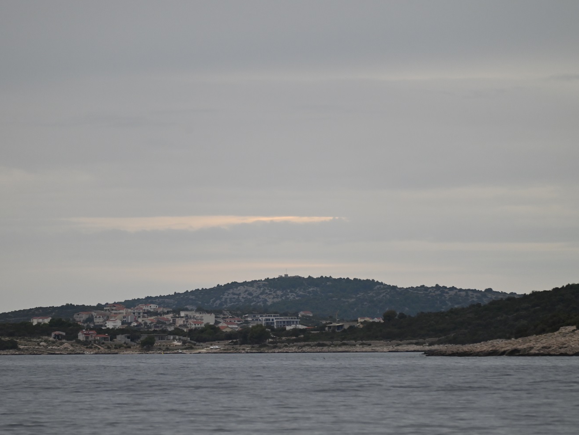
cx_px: 287
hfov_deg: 6.0
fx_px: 5520
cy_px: 218
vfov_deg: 4.5
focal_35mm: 330
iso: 1000
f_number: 5.6
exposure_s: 1/500
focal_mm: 300
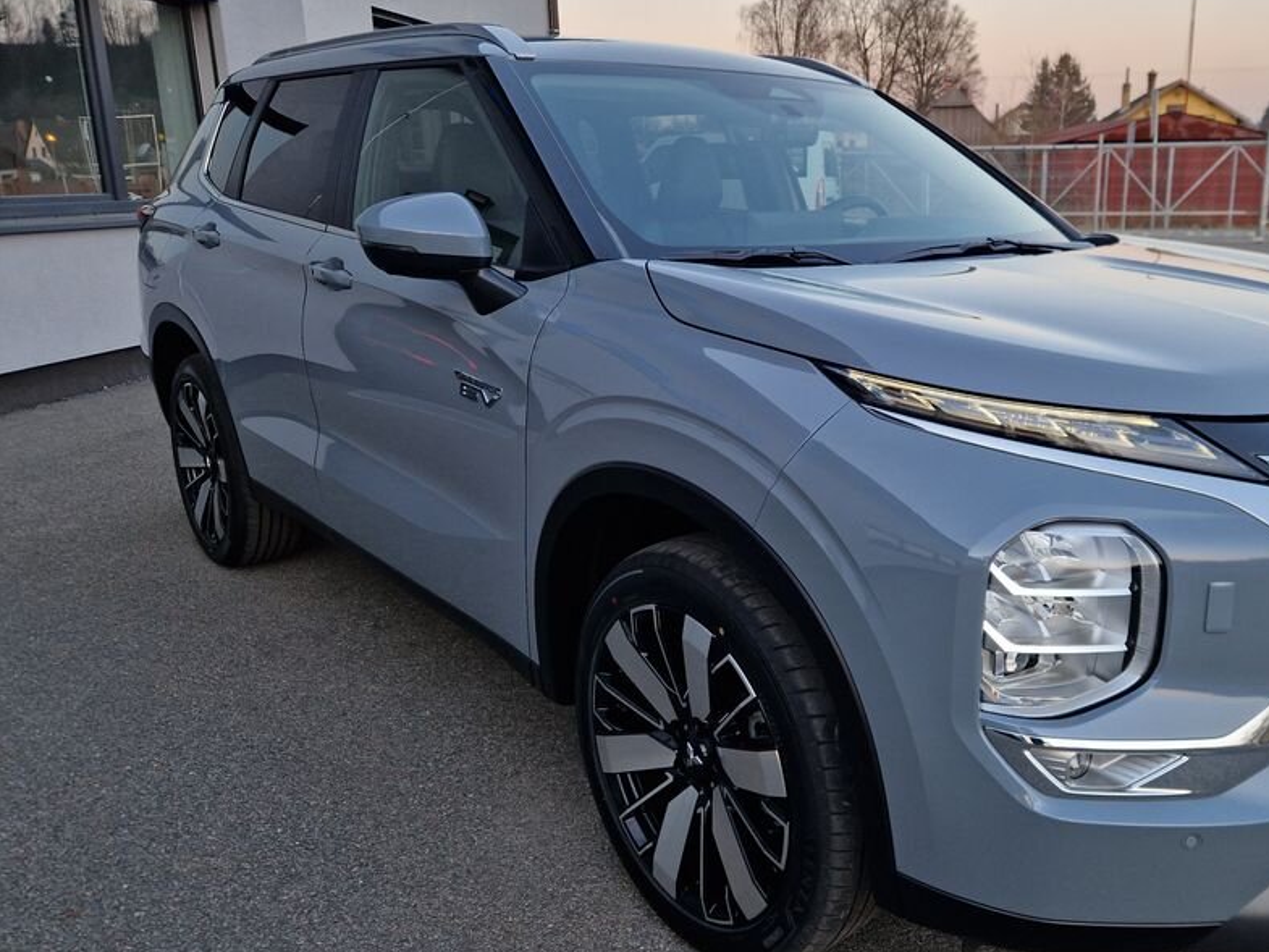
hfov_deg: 58.8
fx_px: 1100
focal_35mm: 30
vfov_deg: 46.8
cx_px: 826
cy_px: 451
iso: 100
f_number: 1.8
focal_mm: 5.4
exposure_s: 1/180
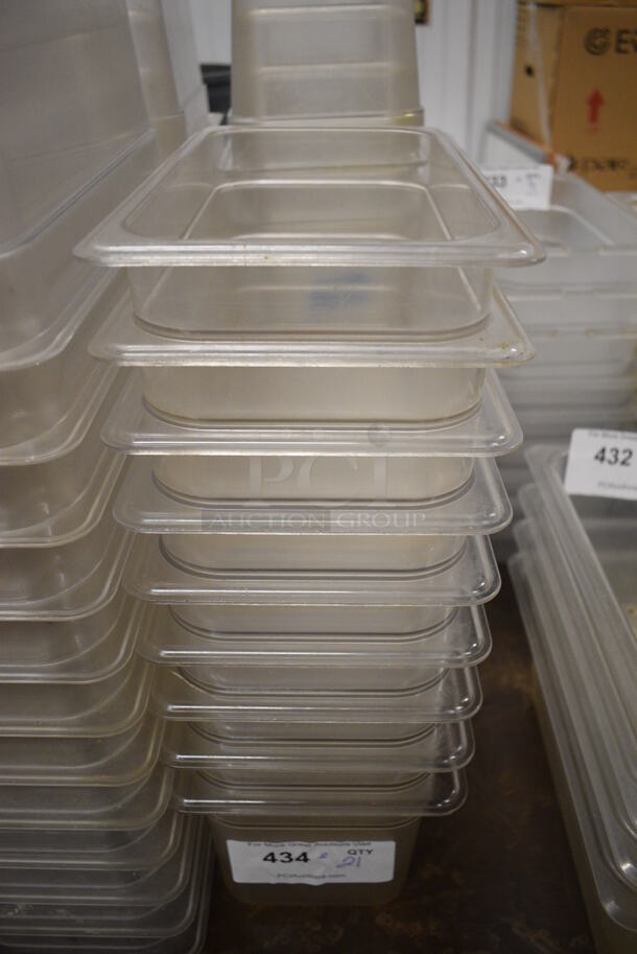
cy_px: 477
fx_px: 795
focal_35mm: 30
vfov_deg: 61.9
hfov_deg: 43.7
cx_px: 318
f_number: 3.5
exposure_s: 1/125
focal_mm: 20
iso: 1400
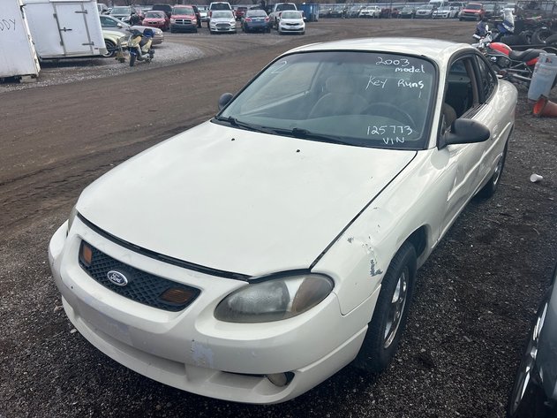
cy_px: 209
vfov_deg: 53.0
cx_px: 278
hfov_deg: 67.3
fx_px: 418
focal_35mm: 26
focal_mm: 5.7
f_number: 1.5
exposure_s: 1/3165
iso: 50
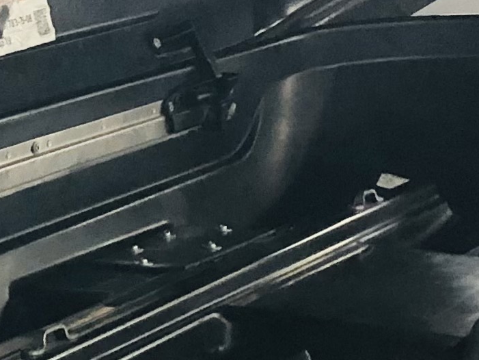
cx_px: -126
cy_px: 376
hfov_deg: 12.0
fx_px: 2228
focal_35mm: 161
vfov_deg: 9.2
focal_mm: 3.99
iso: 100
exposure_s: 1/7
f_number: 1.8
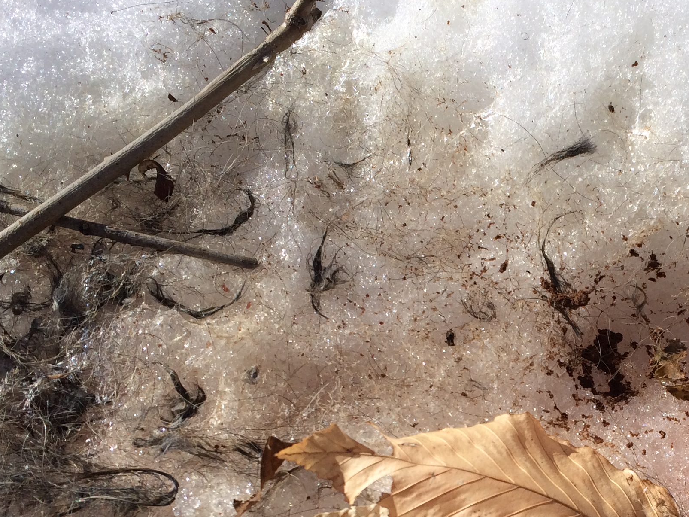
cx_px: 574
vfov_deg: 23.5
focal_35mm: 61
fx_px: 1214
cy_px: 438
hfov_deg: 30.7
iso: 32
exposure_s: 1/2415
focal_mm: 4.12
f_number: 2.2
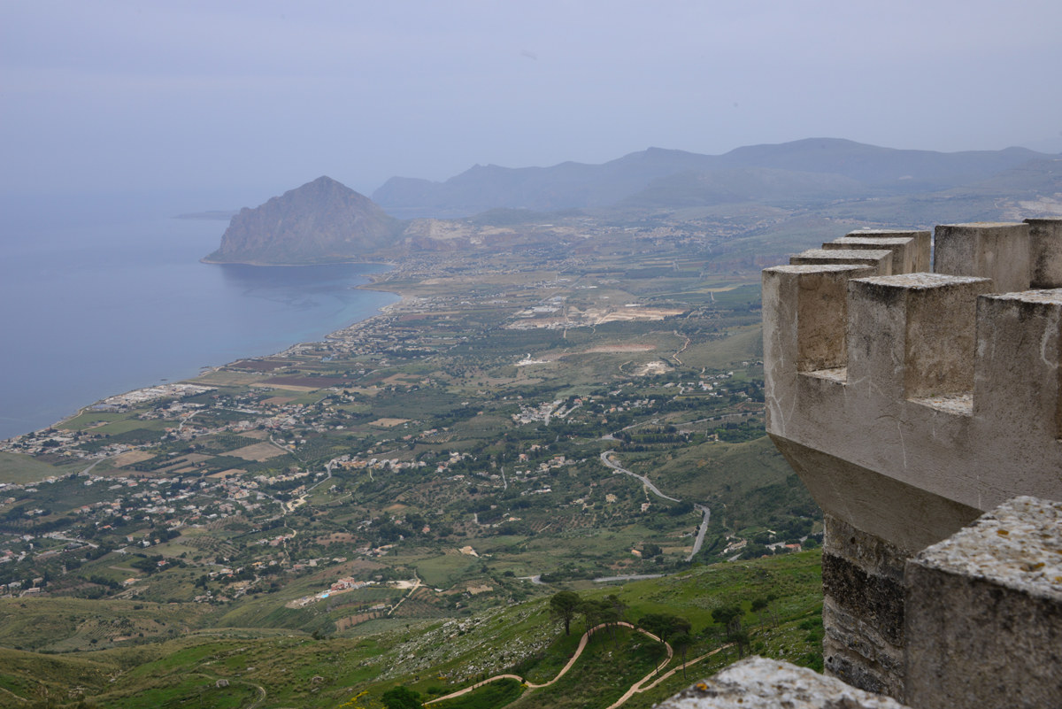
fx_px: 1239
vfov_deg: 31.9
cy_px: 354
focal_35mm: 42
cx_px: 531
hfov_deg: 46.4
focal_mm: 42
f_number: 14
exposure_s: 1/160
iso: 200
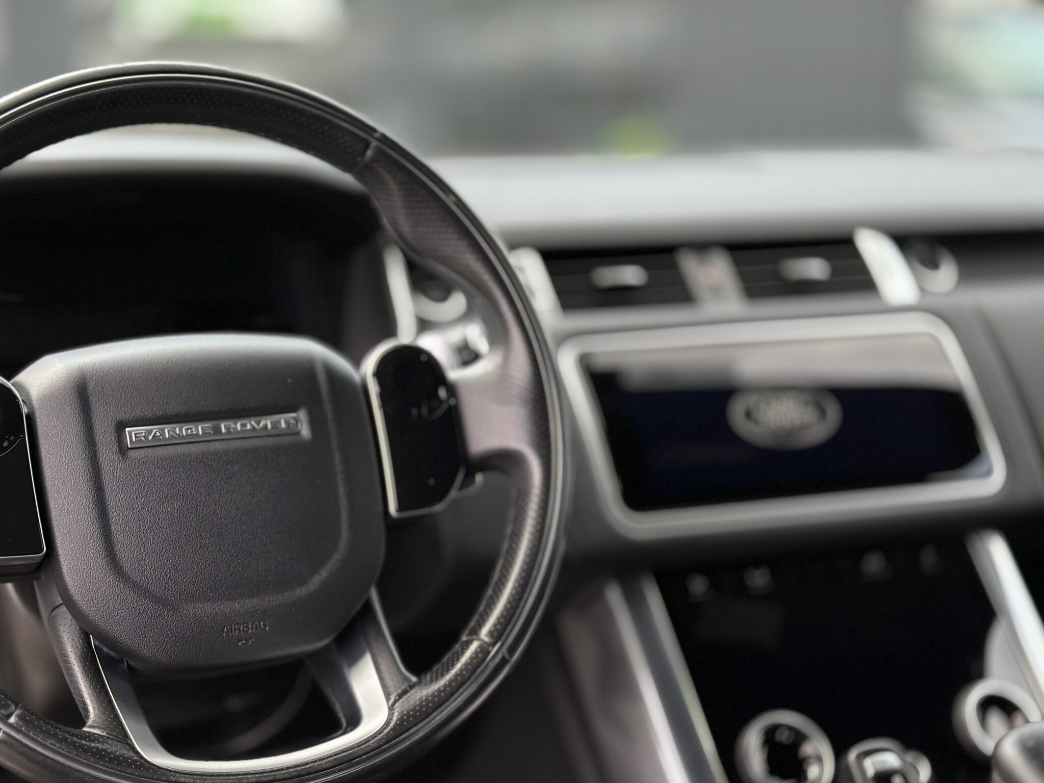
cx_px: 453
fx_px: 1810
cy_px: 477
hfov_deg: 32.1
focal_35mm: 60
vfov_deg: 24.4
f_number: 1.78
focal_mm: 6.86
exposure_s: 1/506
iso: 80
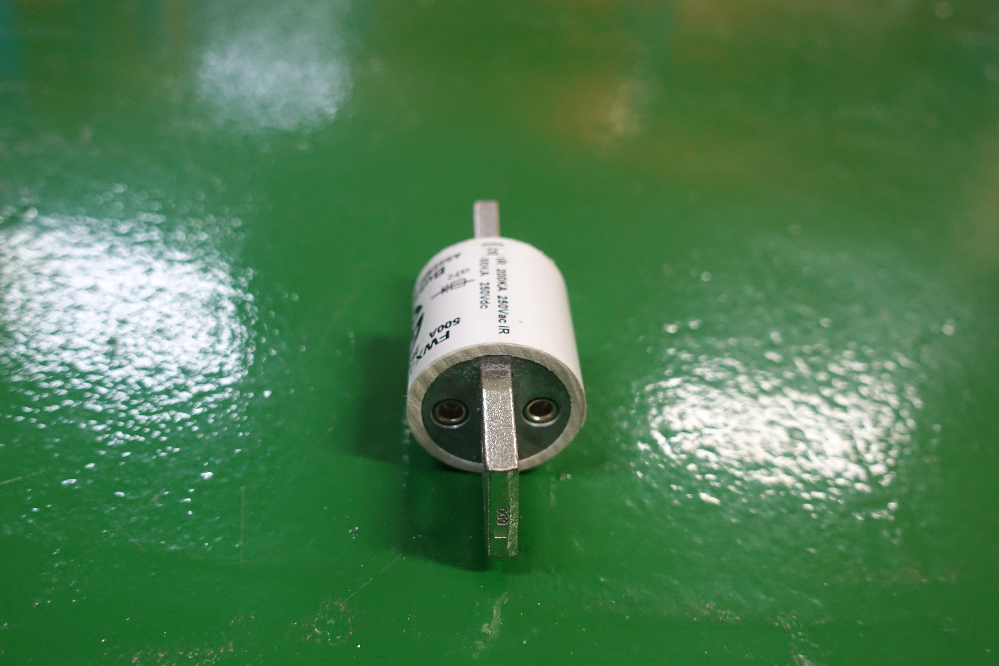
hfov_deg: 60.3
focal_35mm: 31
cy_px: 333
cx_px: 500
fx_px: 860
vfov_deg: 42.3
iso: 800
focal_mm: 11.45
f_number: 2.5
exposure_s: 1/25
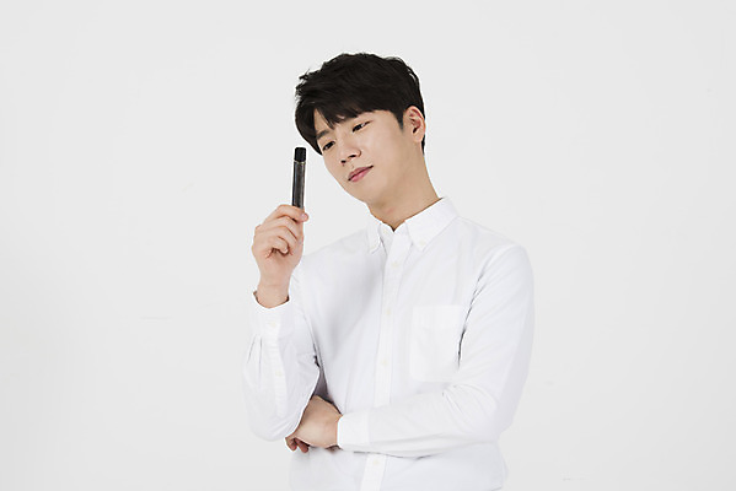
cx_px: 368
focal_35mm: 105
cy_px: 246
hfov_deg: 19.4
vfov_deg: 13.1
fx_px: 2148
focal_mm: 105
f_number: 13
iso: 100
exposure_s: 1/125
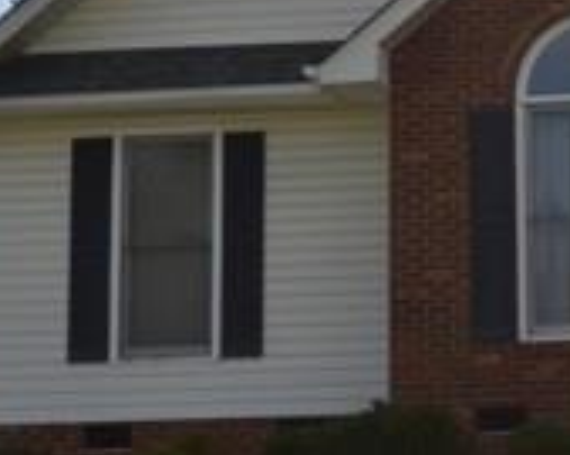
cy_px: 130
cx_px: 833
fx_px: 2158
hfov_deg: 14.2
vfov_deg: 12.0
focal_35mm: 128
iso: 100
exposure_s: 1/200
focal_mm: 24
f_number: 9
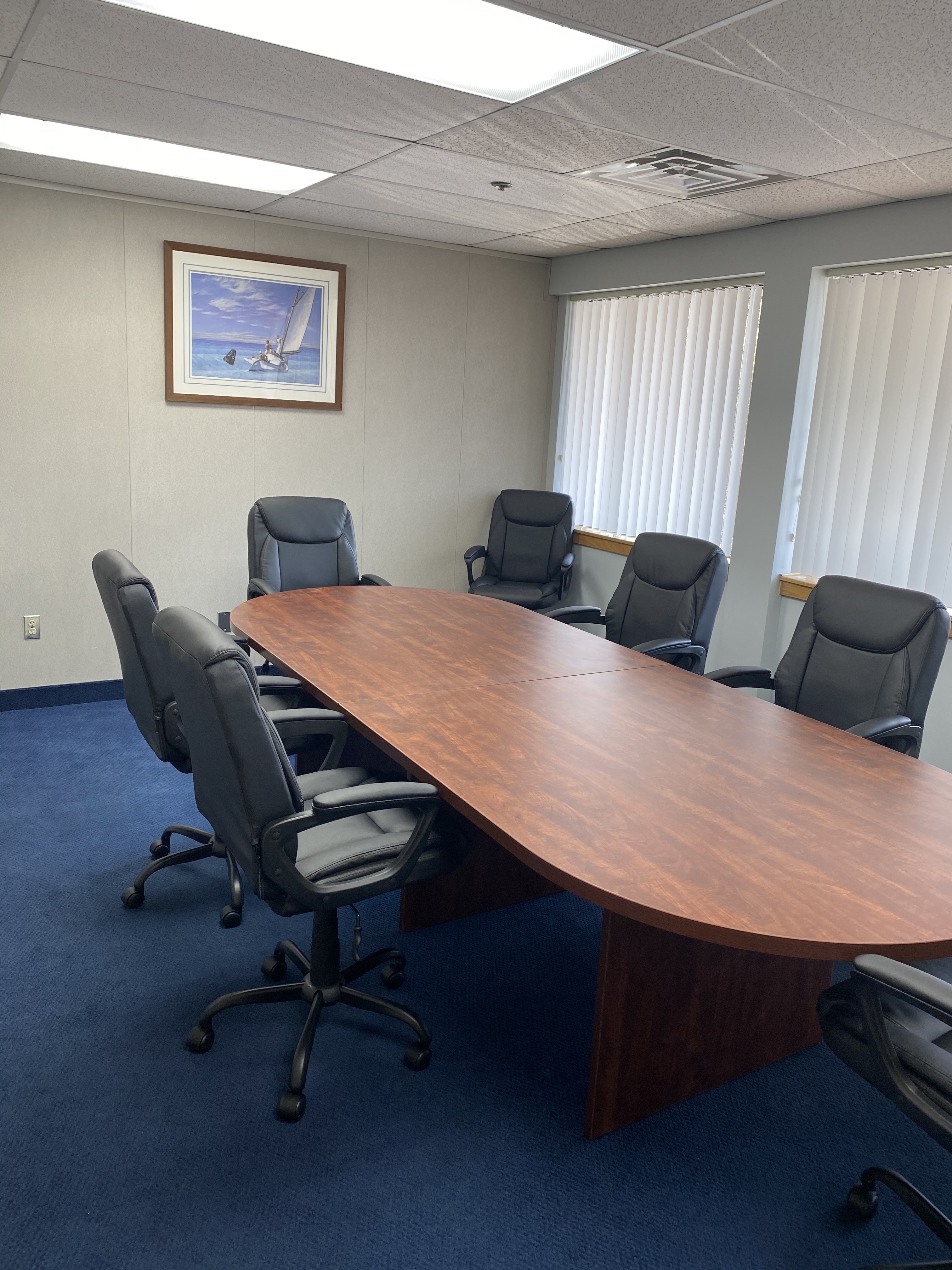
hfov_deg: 53.1
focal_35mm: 26
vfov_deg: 67.3
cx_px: 476
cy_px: 635
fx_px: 953
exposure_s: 1/120
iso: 100
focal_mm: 4.25
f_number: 1.8
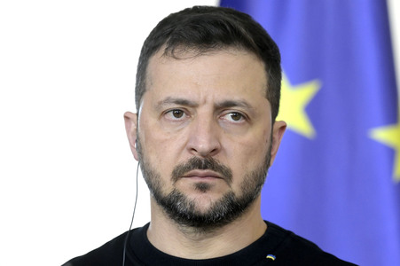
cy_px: 133
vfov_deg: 3.7
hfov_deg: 5.6
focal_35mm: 370
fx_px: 4108
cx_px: 200
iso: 5000
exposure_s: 1/640
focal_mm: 370
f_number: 5.6
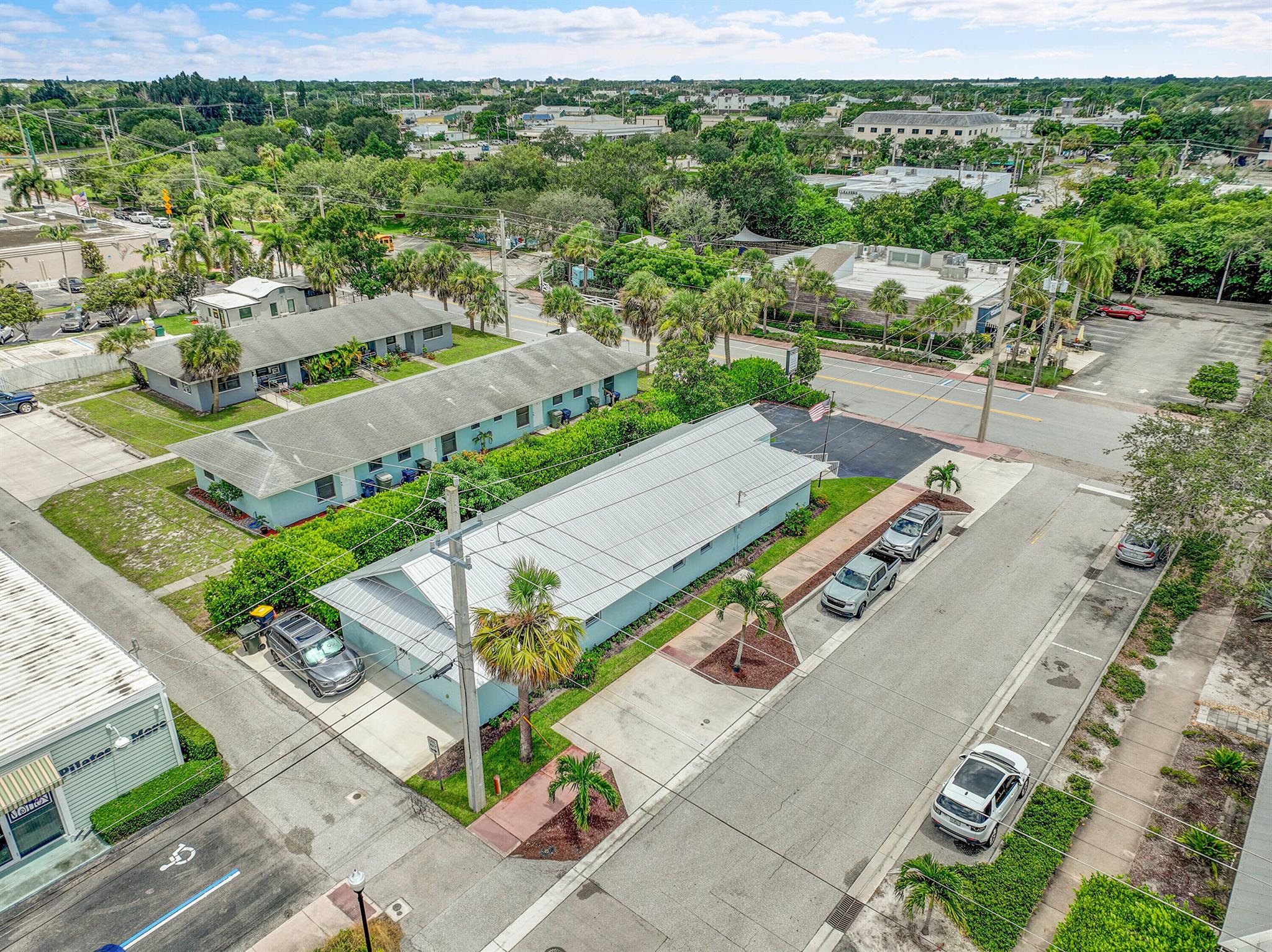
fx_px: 881
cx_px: 636
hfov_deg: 71.6
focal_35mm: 24
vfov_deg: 56.8
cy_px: 476
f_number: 2.8
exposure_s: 1/2500
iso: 120
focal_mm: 12.3
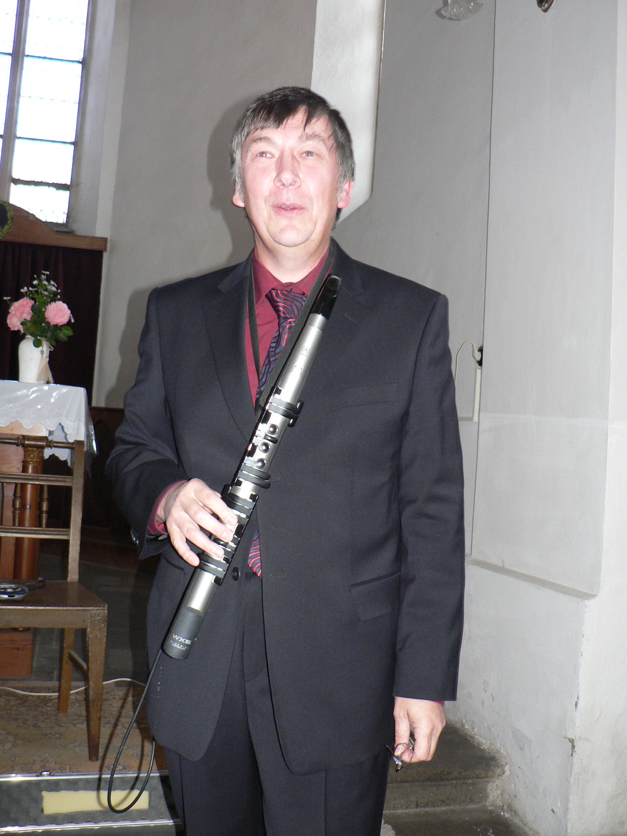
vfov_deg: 51.4
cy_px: 418
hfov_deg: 39.7
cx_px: 314
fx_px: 869
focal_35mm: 36
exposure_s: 1/60
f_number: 2.8
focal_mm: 6
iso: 200
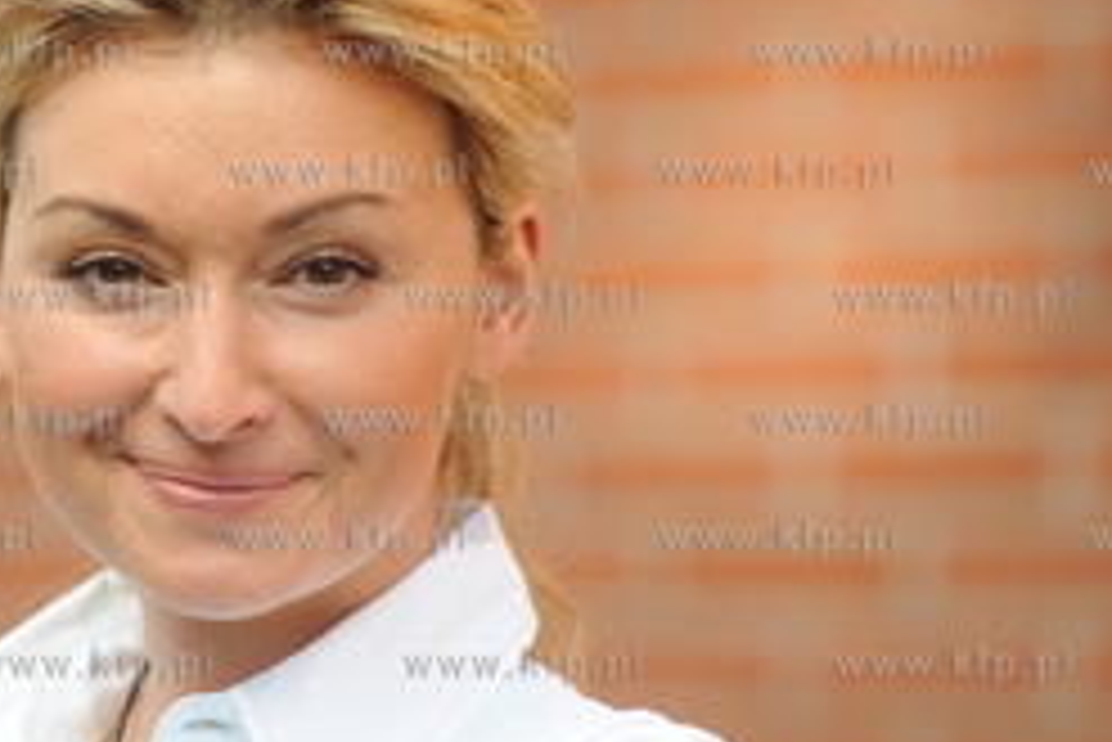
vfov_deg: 4.3
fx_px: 9983
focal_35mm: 323
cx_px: 252
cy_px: 355
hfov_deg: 6.4
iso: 200
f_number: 5.6
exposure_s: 1/250
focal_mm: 200
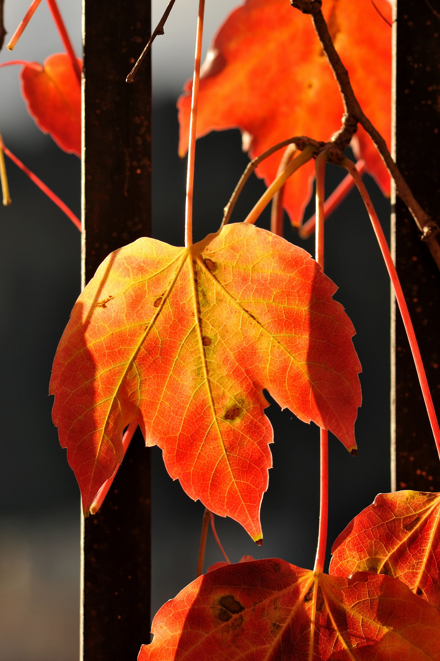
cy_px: 330
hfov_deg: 13.7
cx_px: 220
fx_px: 1836
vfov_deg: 20.4
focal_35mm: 100
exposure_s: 1/320
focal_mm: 100
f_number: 11
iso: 400
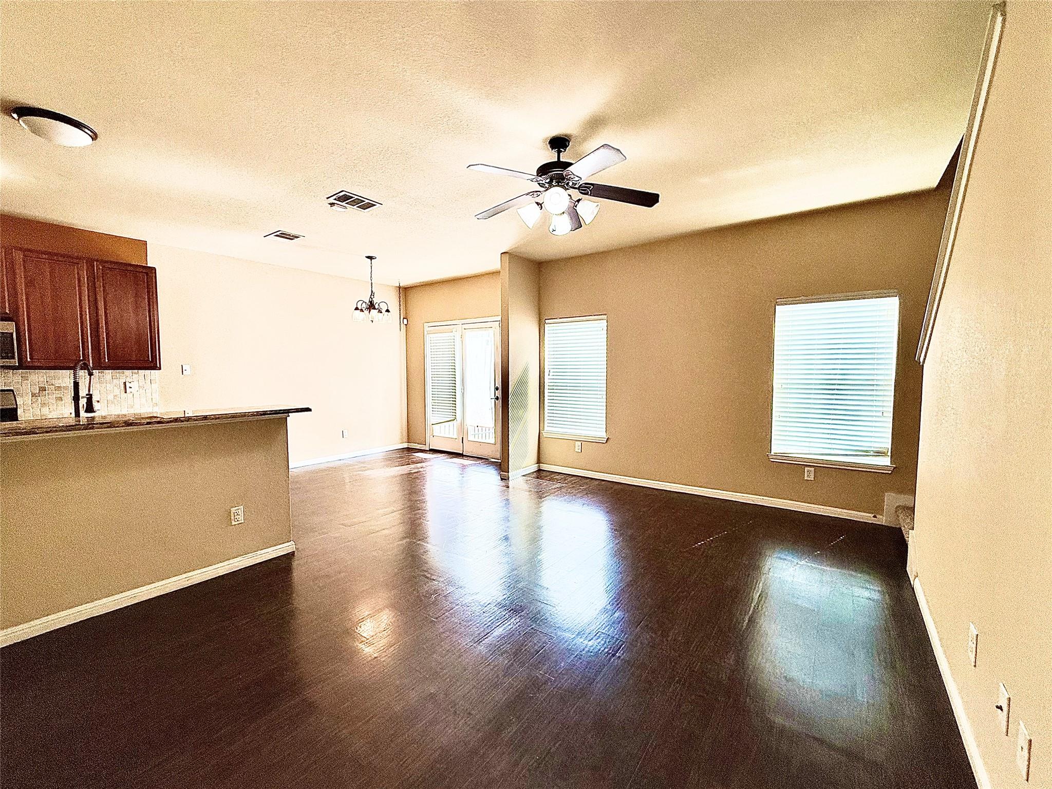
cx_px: 526
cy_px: 394
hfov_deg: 102.1
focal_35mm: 14
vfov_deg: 85.7
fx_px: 425
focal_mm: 2.22
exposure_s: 1/120
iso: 100
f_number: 2.2
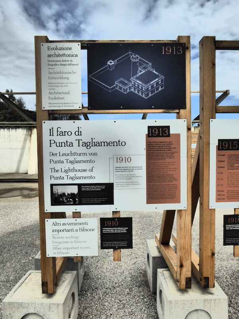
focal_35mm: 24
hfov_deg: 56.8
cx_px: 120
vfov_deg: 71.6
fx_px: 221
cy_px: 160
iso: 160
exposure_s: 1/2000
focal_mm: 4.3
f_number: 3.5
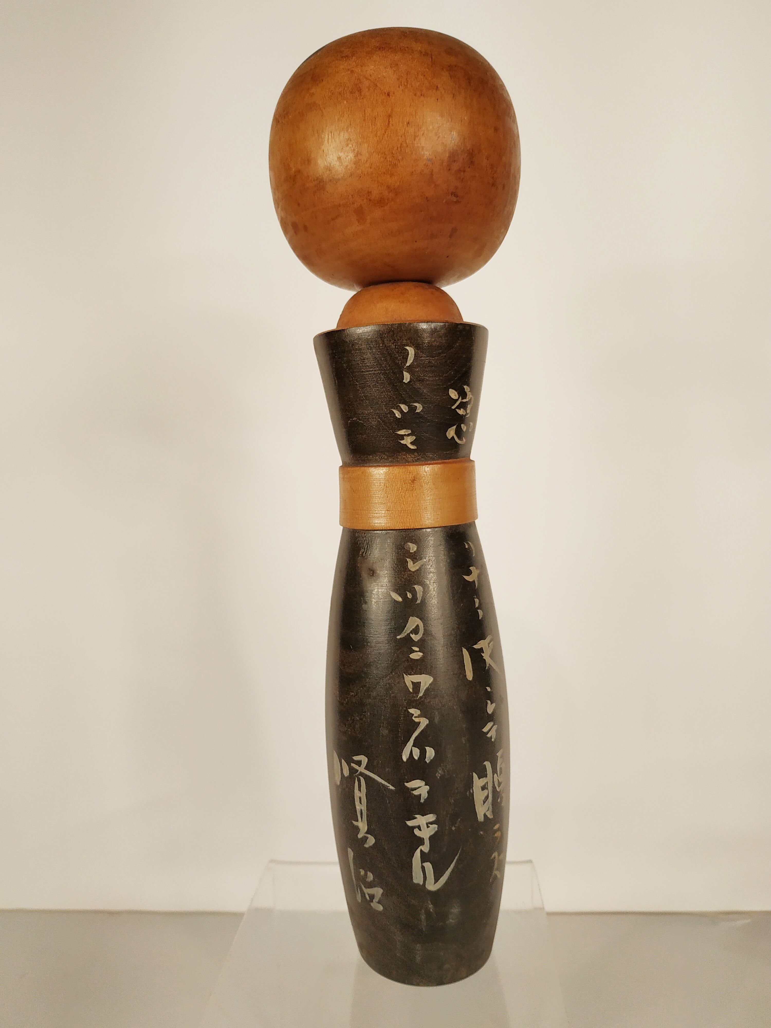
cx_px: 386
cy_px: 514
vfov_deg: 71.6
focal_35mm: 24
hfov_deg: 56.8
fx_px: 713
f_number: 1.9
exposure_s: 1/158
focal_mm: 3.94
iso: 100
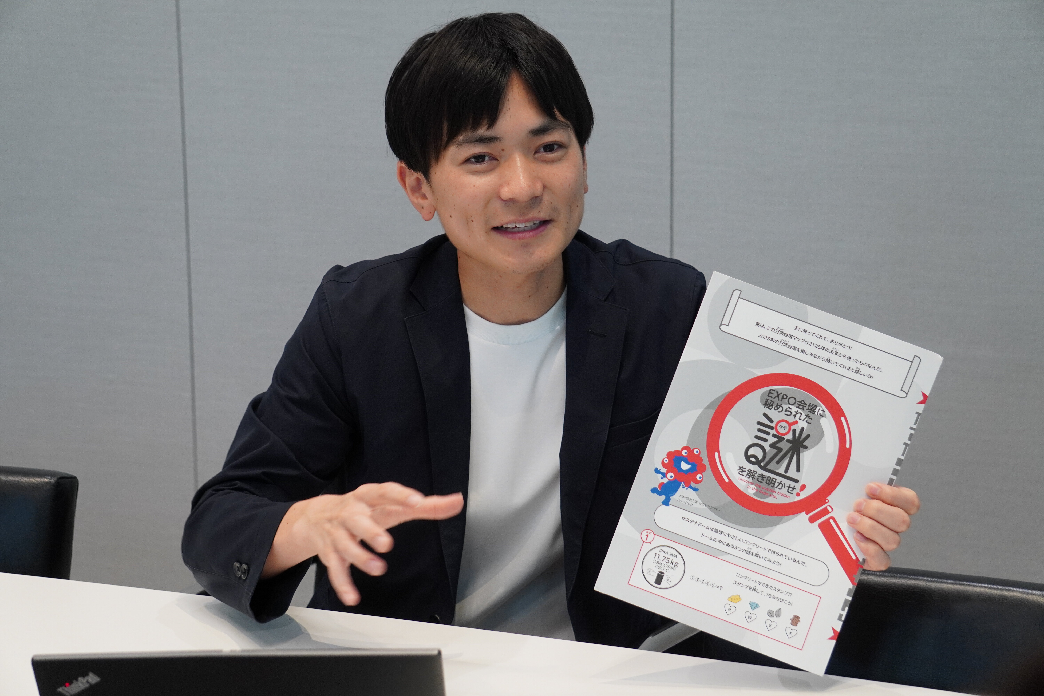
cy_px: 348
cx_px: 522
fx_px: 2697
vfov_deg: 14.7
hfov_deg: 21.9
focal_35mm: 93
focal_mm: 62
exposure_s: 1/60
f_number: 5.6
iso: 640
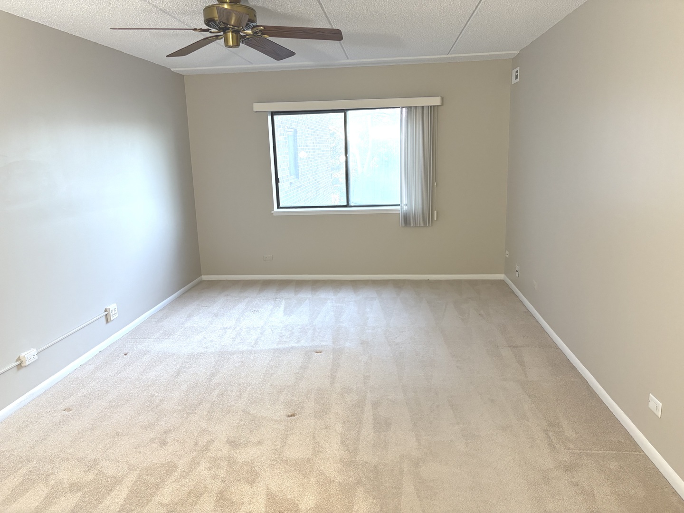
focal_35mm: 26
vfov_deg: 53.1
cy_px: 256
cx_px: 342
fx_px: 514
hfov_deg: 67.3
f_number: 1.6
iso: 200
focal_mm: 5.96
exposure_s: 1/120
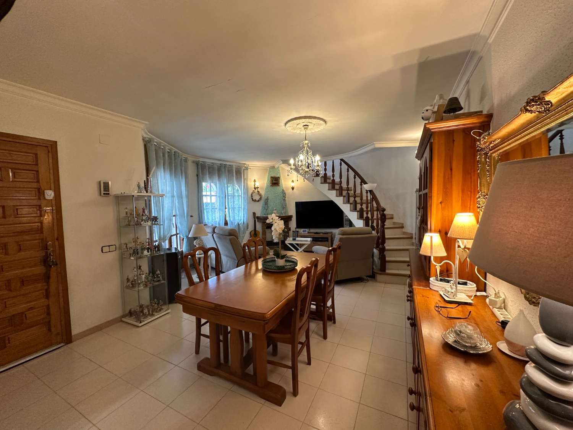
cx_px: 286
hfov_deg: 102.1
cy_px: 215
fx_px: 232
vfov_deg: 85.7
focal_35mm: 14
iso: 250
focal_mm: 2.22
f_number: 2.2
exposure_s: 1/100
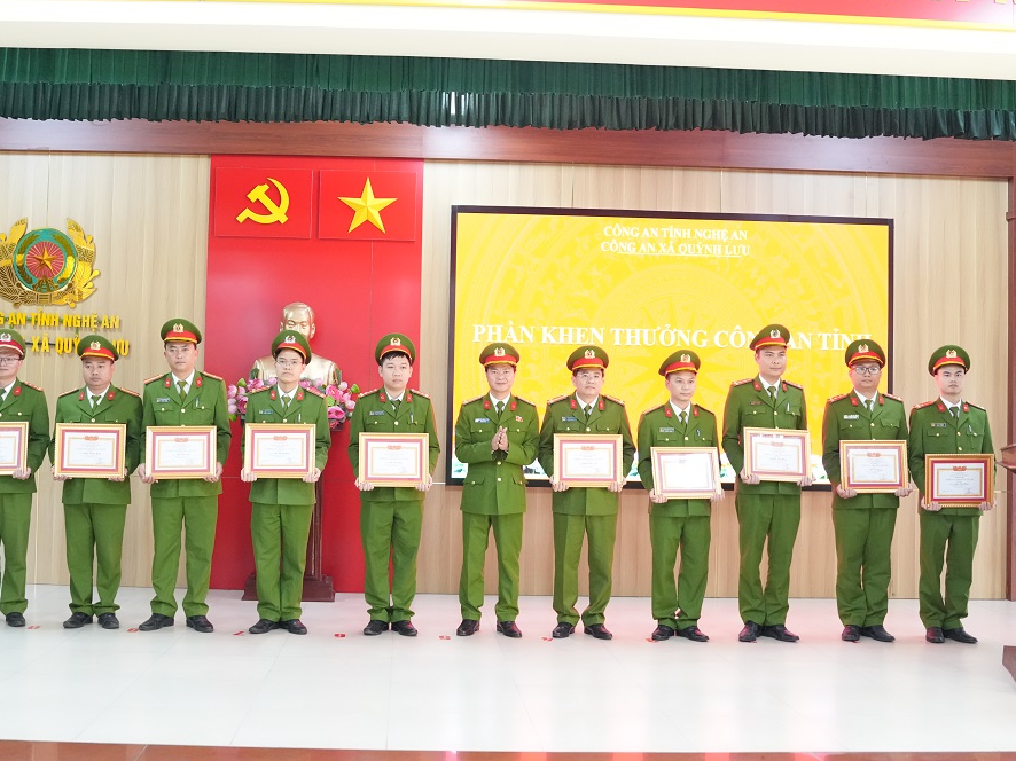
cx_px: 436
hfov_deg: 46.7
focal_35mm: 40
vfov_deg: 35.9
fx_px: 1174
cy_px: 385
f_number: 2.8
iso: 3200
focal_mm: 24
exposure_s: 1/125
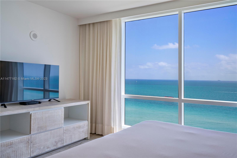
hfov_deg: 61.9
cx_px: 118
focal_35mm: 30
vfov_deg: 43.6
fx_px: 197
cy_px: 79
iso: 400
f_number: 8
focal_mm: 30
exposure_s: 1/160
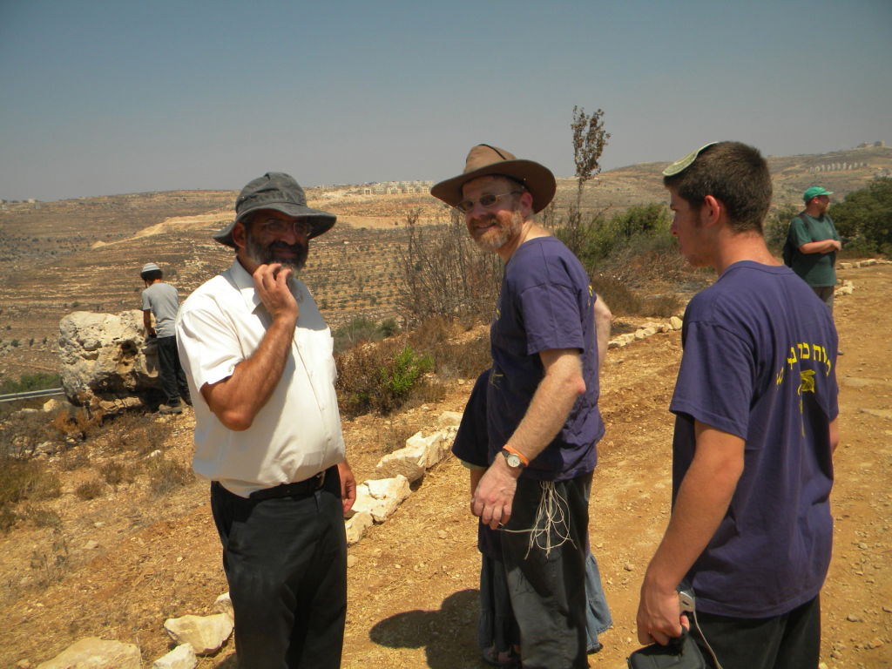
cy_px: 334
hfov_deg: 63.4
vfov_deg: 49.7
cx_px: 446
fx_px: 722
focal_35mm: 28
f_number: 7
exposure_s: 1/508
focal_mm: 5
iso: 80
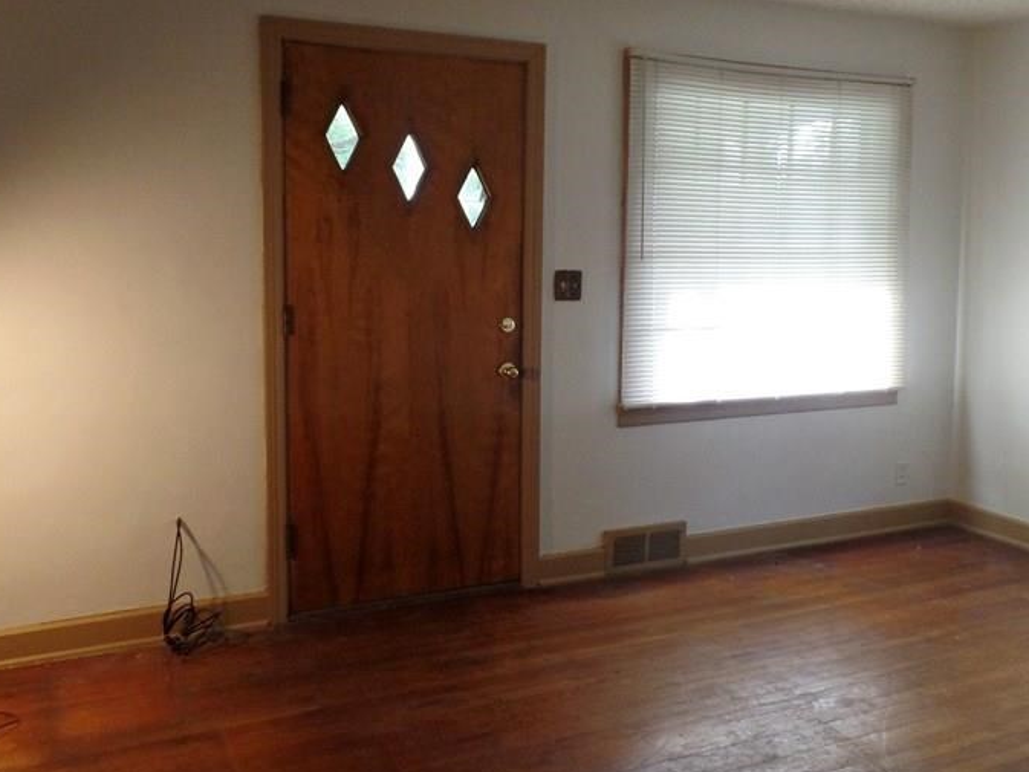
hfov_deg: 52.5
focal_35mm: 35
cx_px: 567
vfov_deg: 40.6
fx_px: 1041
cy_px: 316
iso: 240
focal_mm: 4.1
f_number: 2.8
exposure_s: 1/30
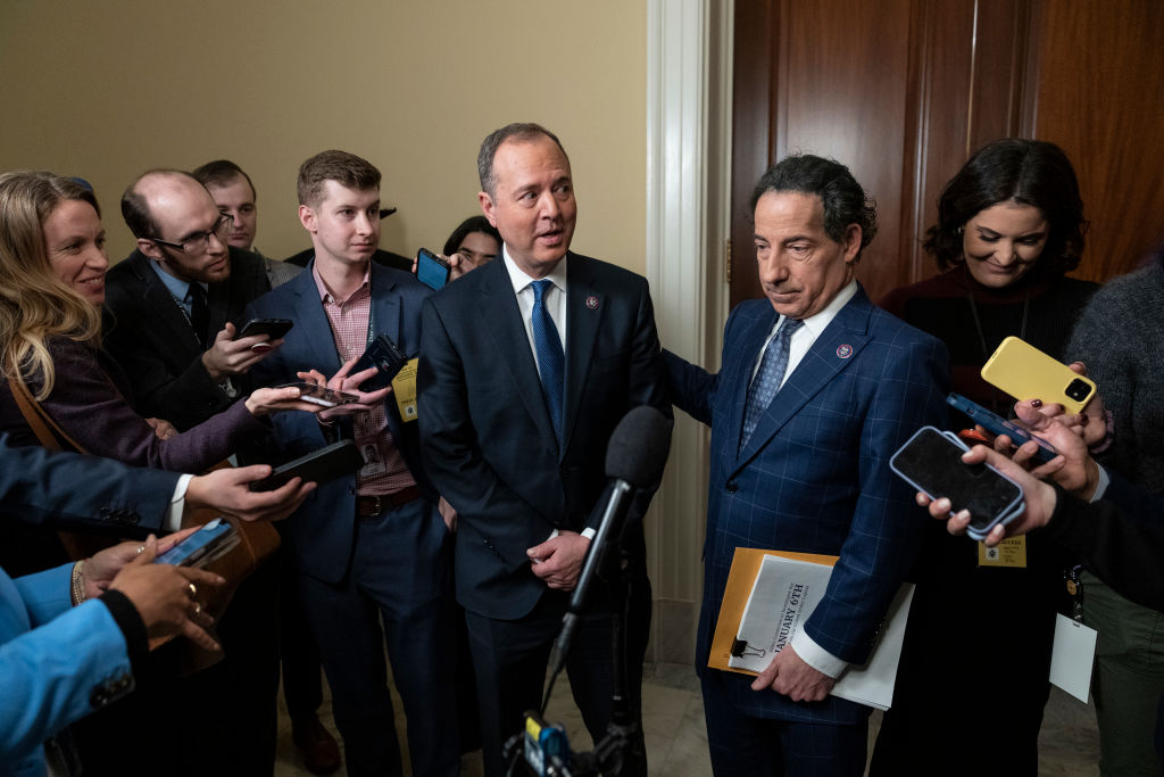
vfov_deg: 53.1
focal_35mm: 24
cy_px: 388
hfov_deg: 73.7
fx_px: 776
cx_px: 582
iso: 3200
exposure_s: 1/640
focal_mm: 24
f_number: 2.8
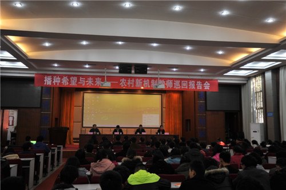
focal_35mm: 35
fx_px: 278
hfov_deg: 54.5
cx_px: 143
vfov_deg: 37.8
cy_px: 95
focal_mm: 35
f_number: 4
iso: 320
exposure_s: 1/60
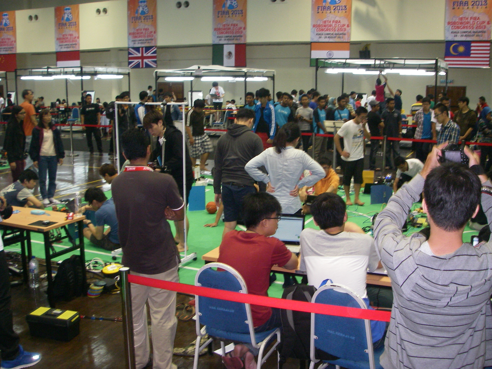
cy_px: 184
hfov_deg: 49.0
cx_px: 246
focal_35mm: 38
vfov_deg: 37.7
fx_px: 540
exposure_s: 1/40
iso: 250
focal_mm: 6.3
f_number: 3.3
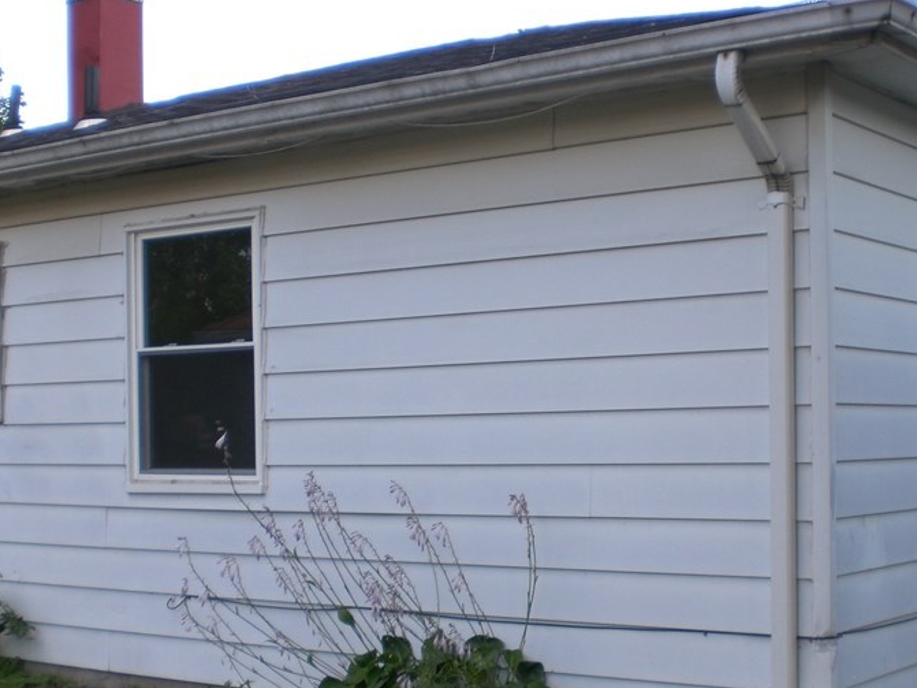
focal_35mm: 58
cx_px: 615
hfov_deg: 32.9
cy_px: 466
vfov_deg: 25.1
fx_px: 1536
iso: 50
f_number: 3.1
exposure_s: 1/160
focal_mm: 6.3
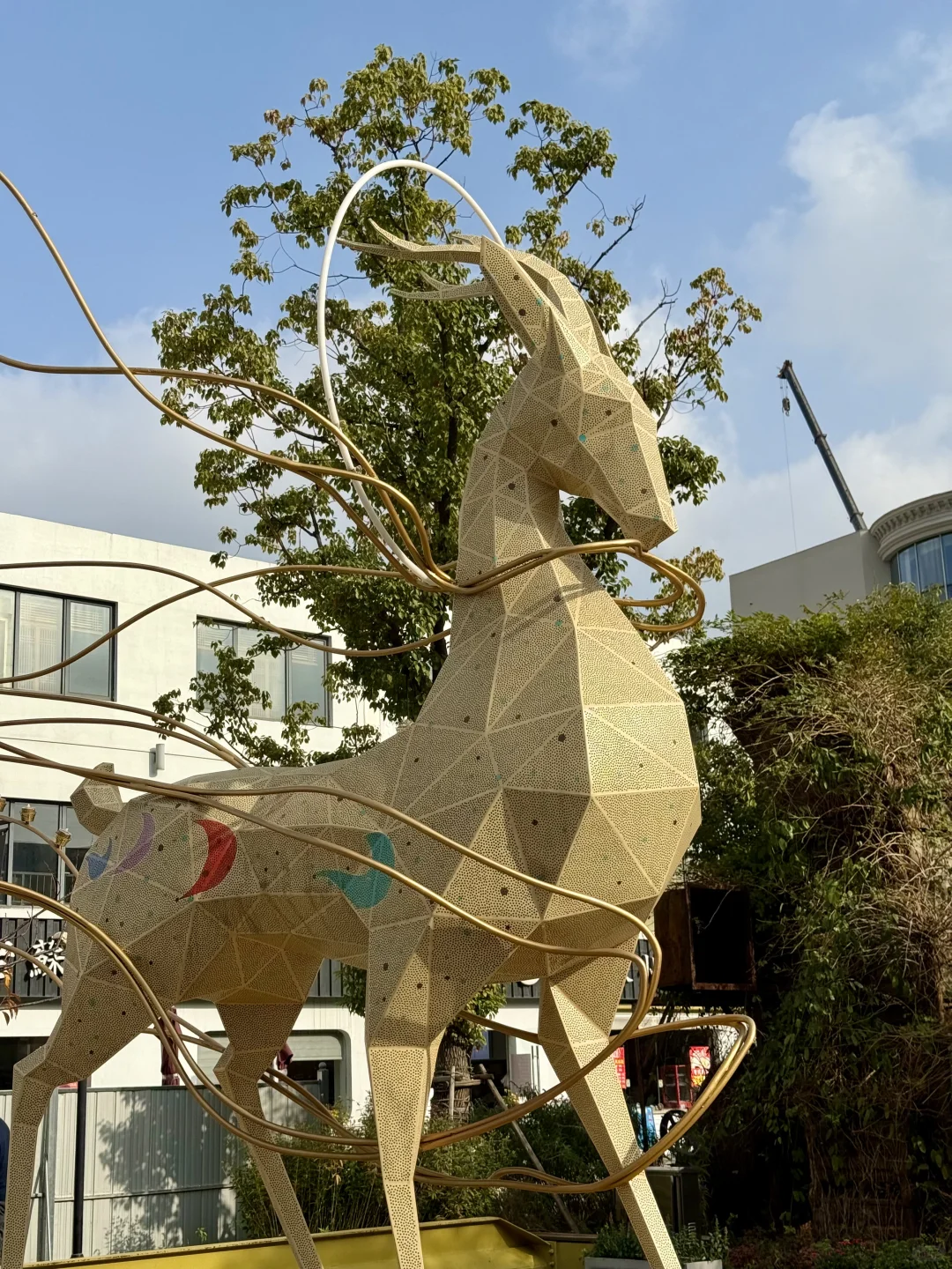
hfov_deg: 30.3
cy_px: 634
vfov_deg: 39.7
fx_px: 1760
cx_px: 476
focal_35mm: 48
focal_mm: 6.76
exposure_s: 1/5208
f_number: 1.78
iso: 64
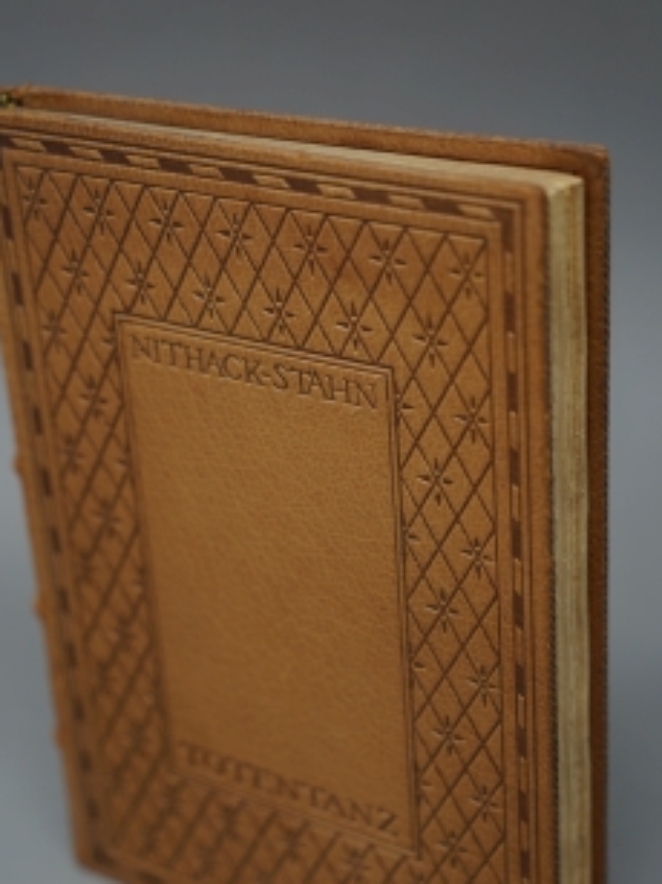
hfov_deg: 18.6
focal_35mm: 79
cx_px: 308
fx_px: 2016
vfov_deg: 24.6
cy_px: 579
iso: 125
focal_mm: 56
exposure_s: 1/60
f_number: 4
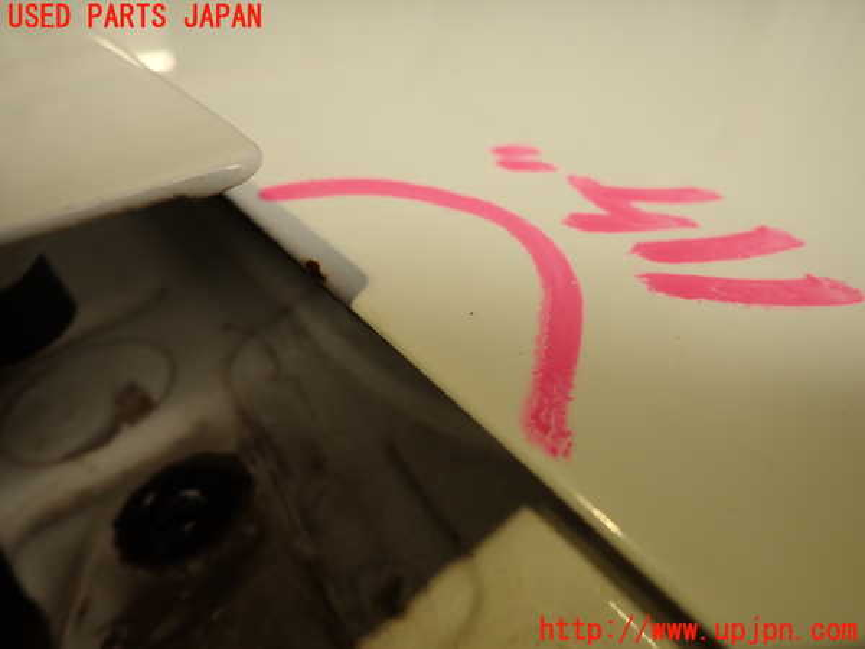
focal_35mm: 25
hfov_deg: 69.4
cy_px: 324
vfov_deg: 54.9
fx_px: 625
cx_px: 432
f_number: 2
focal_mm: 4.5
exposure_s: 1/80
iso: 100
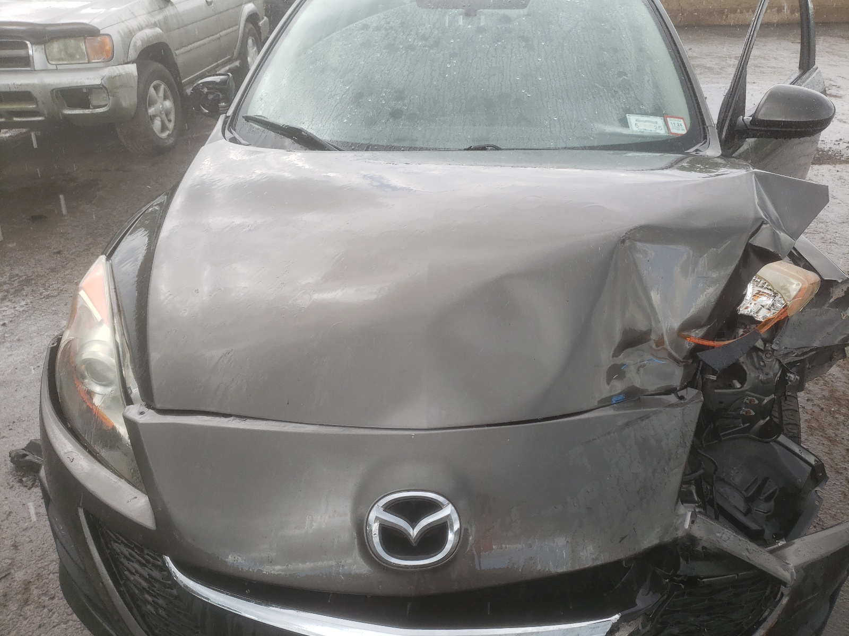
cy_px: 318
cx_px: 424
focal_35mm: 26
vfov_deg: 53.1
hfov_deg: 67.3
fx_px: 638
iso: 50
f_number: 1.5
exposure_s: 1/370
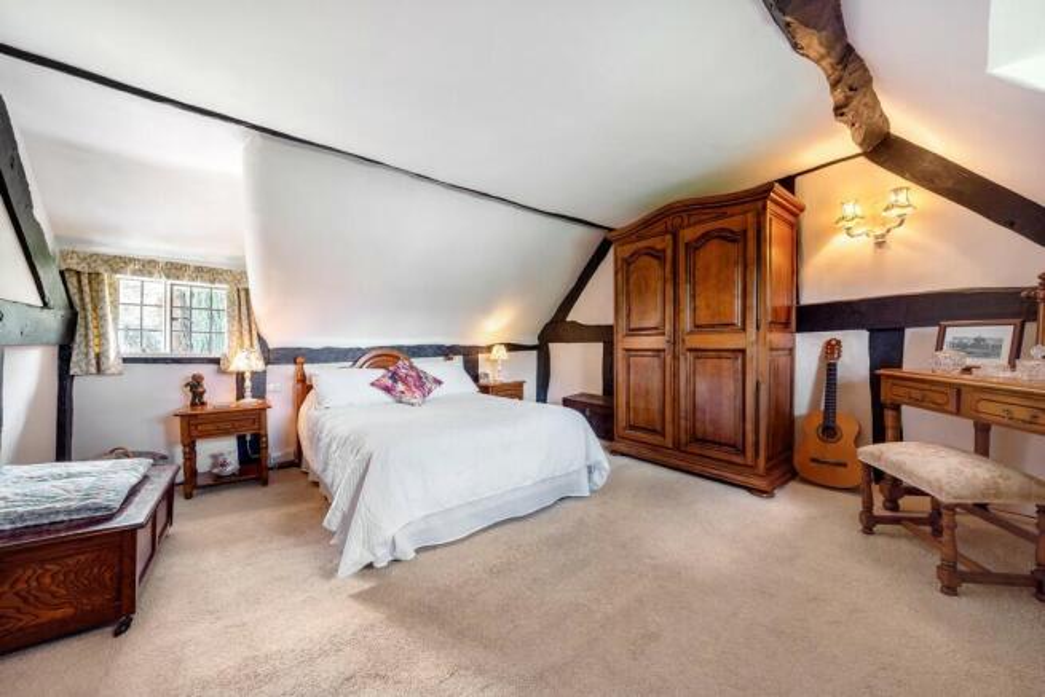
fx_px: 348
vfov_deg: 90.0
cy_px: 348
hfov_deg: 112.6
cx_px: 522
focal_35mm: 12
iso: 100
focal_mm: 12
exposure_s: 1/6
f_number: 8
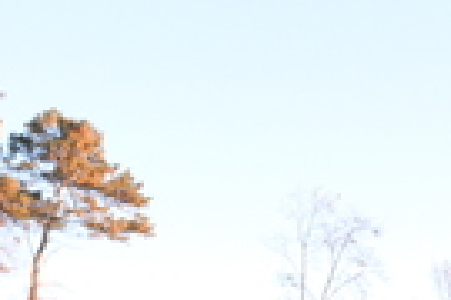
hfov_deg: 23.3
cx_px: 571
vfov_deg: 15.7
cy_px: 485
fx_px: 977
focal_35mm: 78
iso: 1250
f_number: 9
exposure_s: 1/160
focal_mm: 15
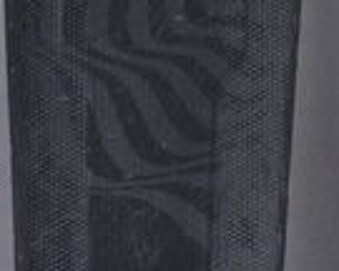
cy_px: 198
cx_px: 323
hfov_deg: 3.9
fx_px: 4922
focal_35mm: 491
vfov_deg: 3.2
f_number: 11
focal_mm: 105
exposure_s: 1/125
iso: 3200
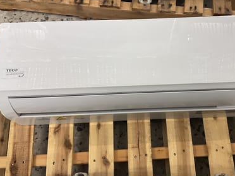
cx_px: 143
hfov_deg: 47.5
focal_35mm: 39
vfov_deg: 36.8
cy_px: 80
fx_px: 265
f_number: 1.8
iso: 40
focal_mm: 3
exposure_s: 1/50
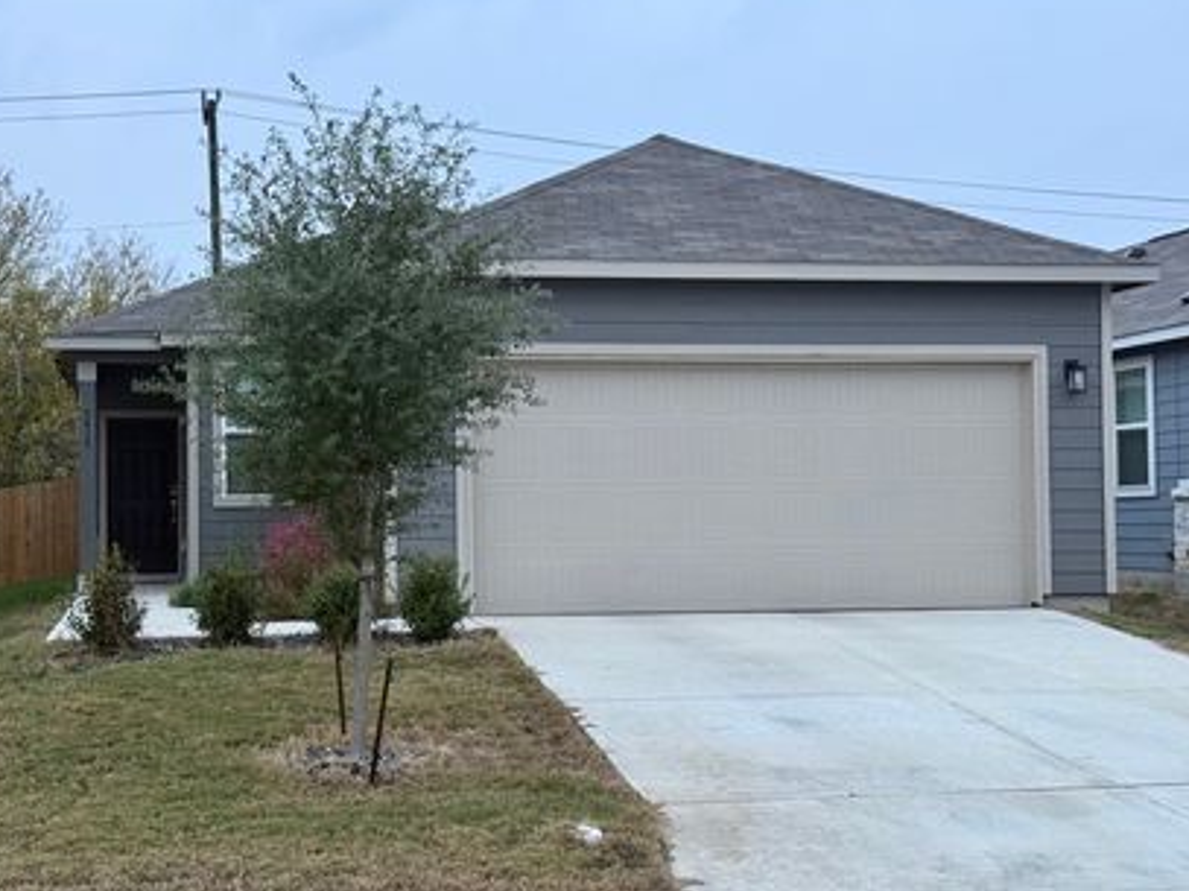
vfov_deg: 24.8
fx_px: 2026
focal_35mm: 59
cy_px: 463
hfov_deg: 32.7
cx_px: 523
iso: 250
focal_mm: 6.76
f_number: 1.78
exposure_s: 1/60
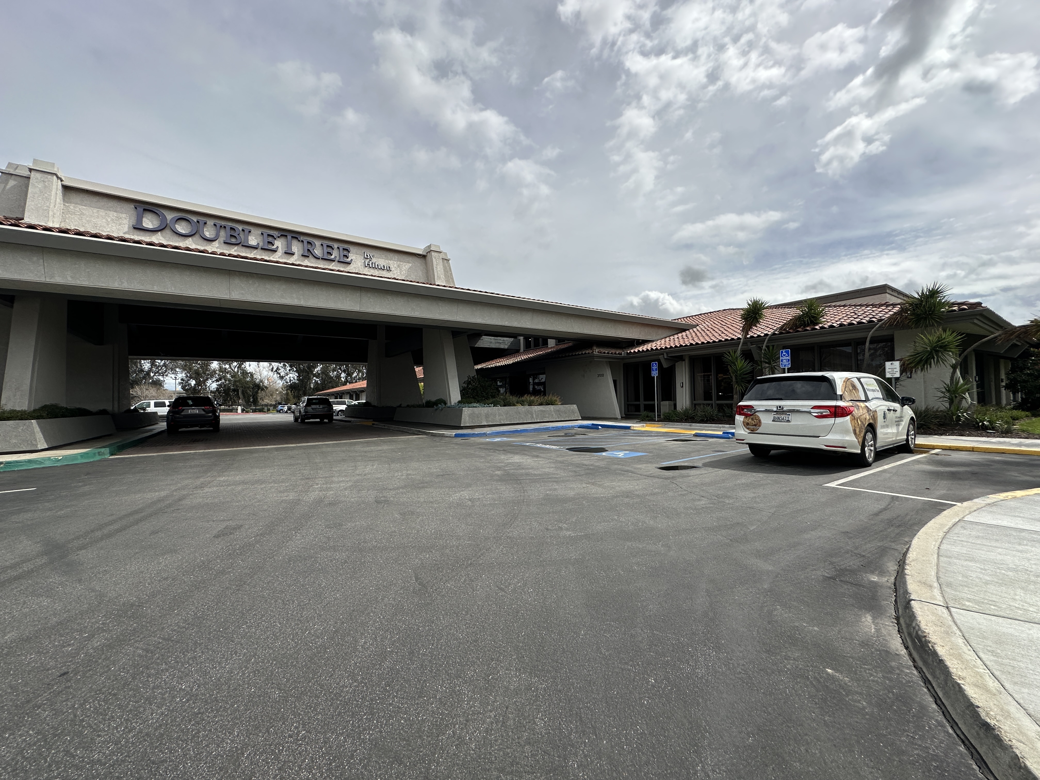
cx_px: 520
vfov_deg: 85.7
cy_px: 390
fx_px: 421
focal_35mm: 14
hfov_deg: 102.1
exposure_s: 1/2353
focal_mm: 2.22
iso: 50
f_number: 2.2
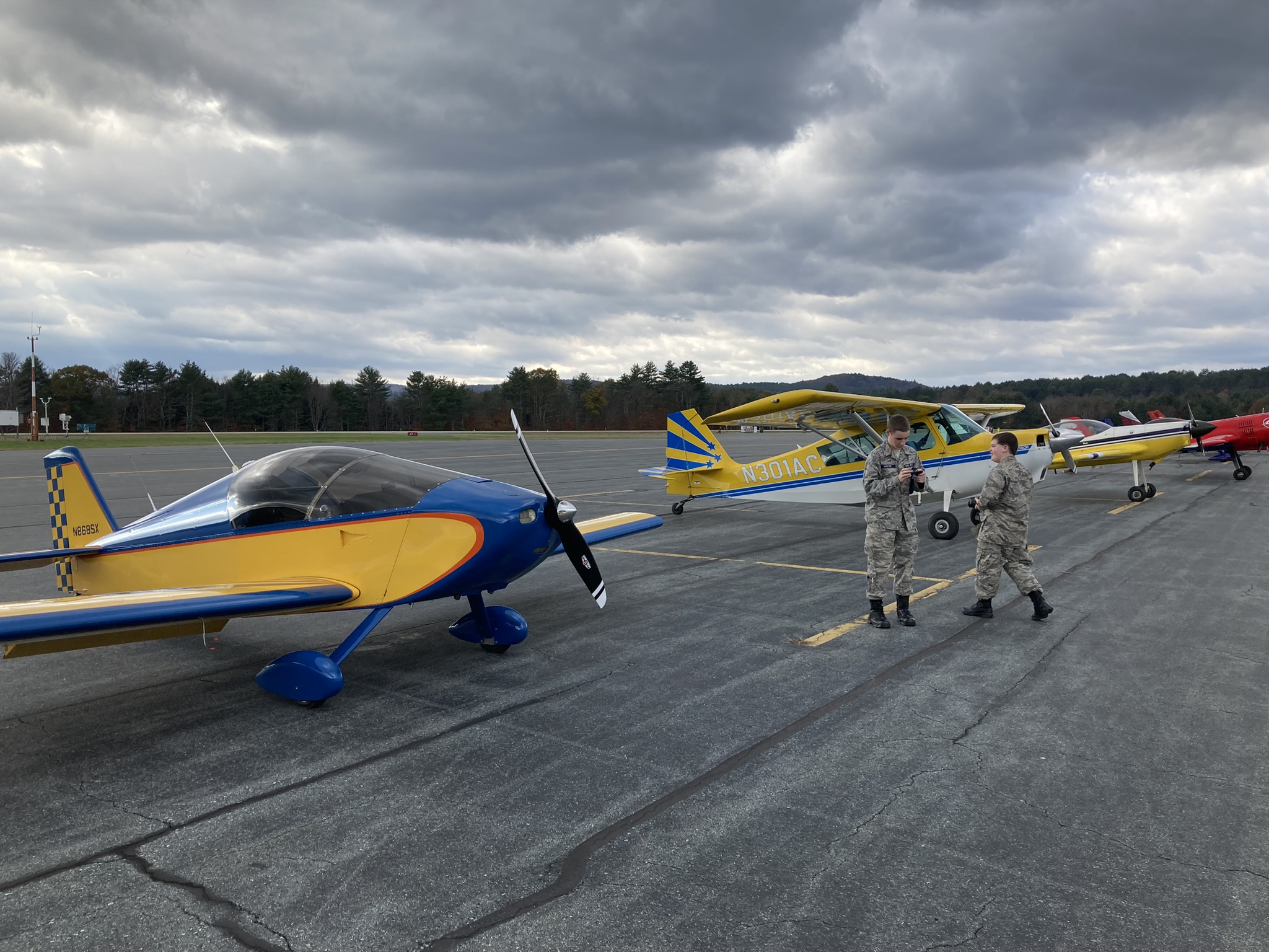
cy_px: 476
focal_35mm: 28
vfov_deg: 49.7
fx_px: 1026
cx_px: 634
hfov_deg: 63.4
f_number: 1.8
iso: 20
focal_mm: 3.99
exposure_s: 1/600
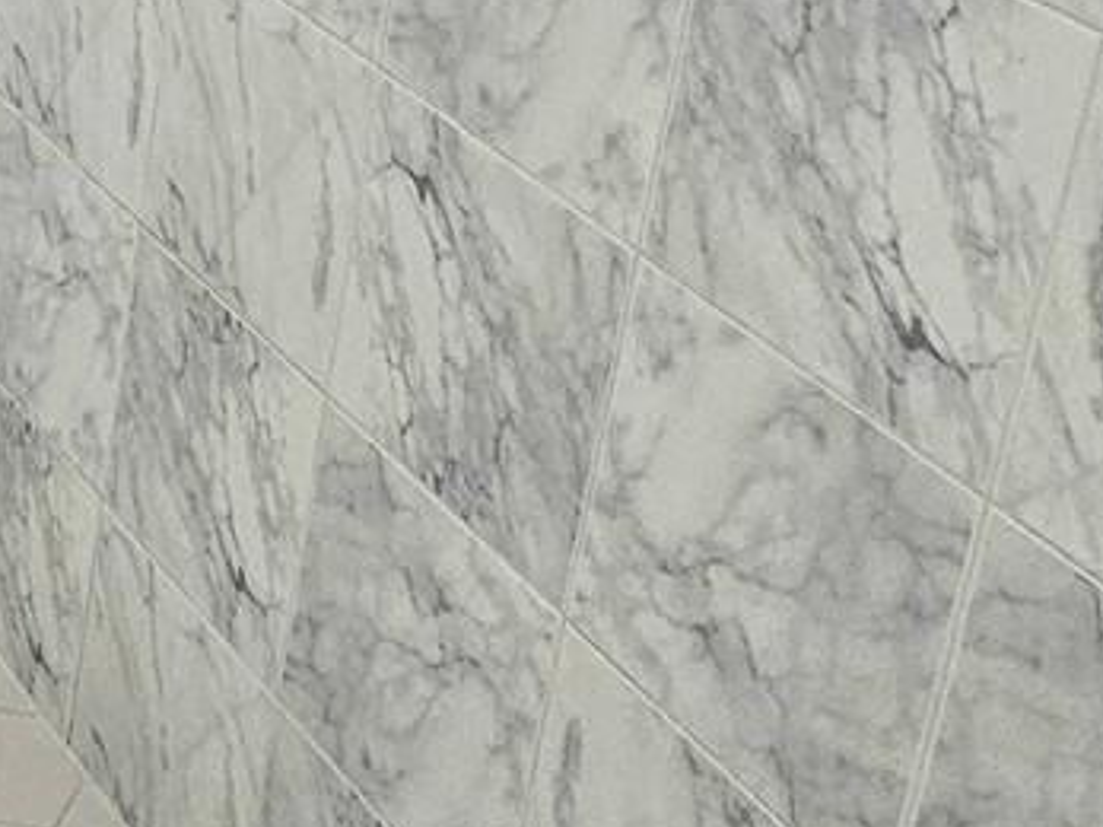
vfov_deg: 19.3
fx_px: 1911
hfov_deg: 25.0
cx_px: -528
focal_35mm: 60
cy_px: -604
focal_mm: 2.2
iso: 64
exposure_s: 1/60.2
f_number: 2.2
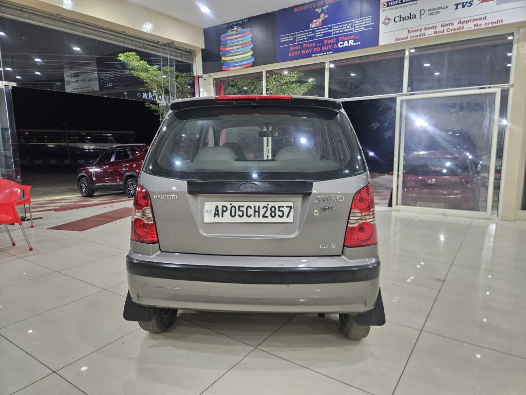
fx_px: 349
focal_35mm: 23
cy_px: 198
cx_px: 263
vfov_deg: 58.9
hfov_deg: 73.9
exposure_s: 1/100
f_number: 1.8
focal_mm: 5.4
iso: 500
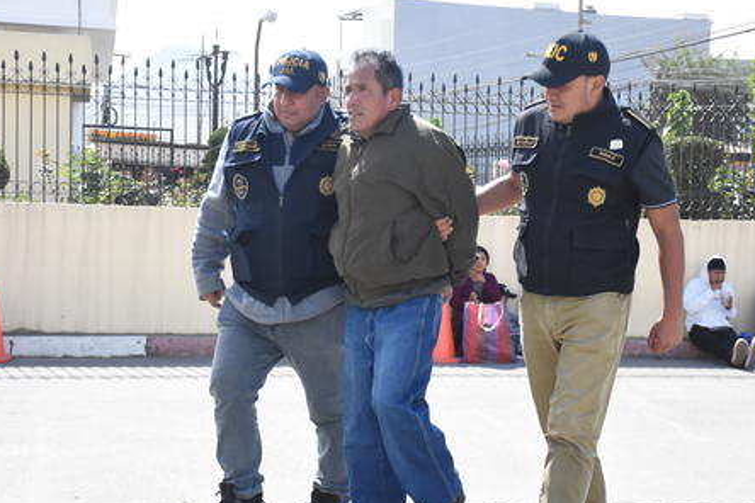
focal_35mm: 71
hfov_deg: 28.4
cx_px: 405
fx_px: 1489
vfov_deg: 19.2
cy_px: 265
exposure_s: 1/3200
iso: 1600
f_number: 4.5
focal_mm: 42
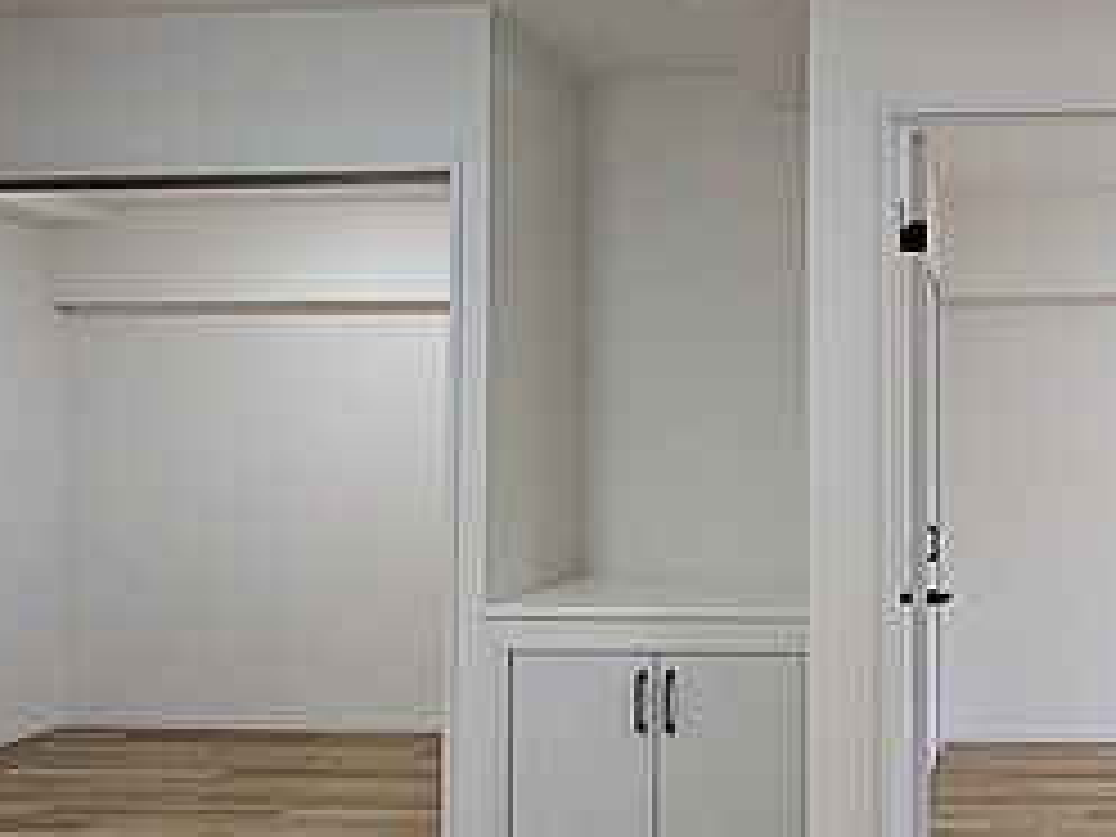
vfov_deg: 45.4
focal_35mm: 31
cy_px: 378
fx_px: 999
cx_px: 954
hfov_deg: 52.9
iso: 21
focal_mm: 2.02
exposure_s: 1/55
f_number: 1.7
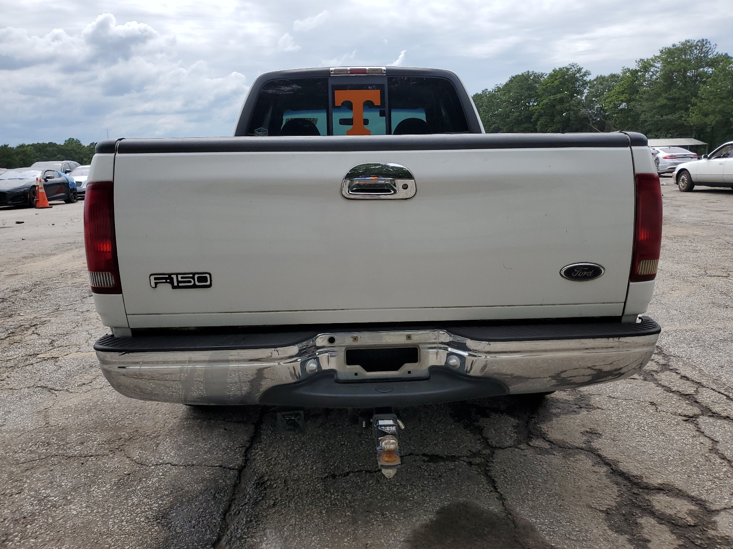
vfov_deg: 53.1
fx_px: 551
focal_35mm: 26
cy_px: 274
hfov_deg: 67.3
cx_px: 366
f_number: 1.5
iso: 50
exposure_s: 1/5000
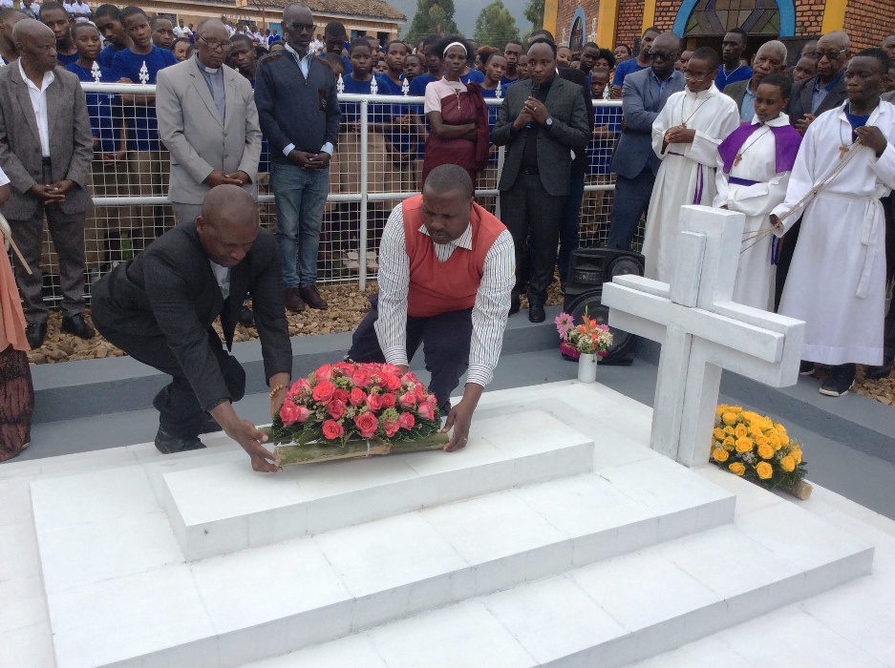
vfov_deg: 44.1
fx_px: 826
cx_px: 448
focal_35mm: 32
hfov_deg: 56.9
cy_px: 334
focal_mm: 3.3
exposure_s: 1/583
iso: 32
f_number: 2.4
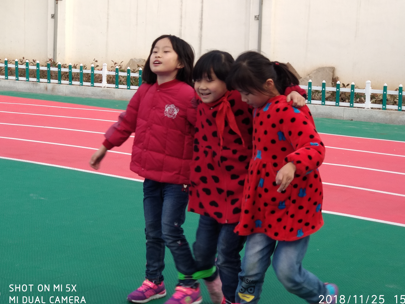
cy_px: 135
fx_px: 737
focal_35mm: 63
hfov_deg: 30.7
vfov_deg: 23.3
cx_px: 195
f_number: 2.6
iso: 100
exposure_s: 1/159
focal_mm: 5.99
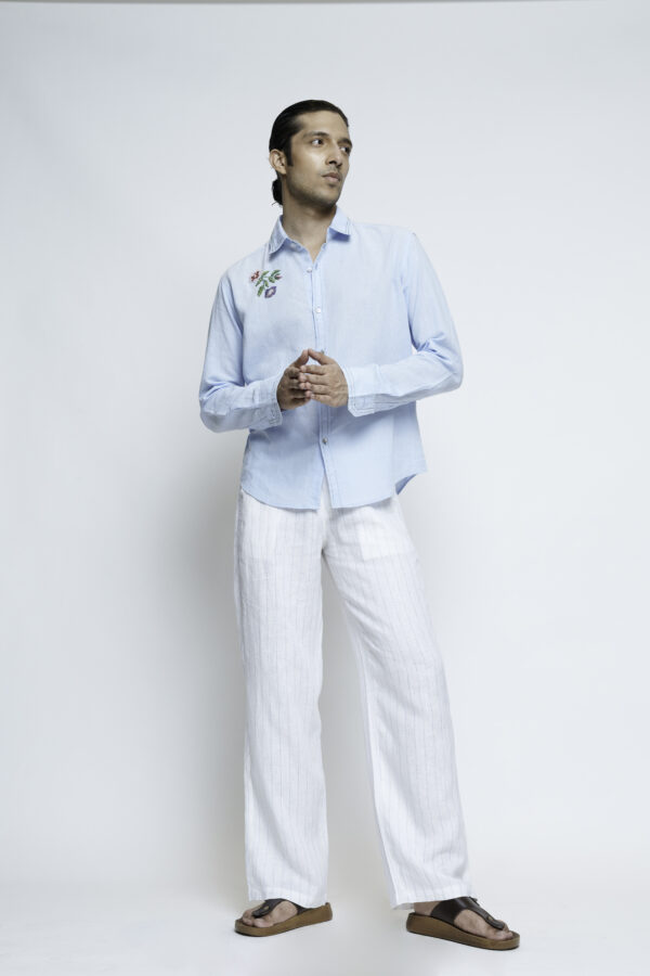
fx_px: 1408
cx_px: 325
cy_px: 488
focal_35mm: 52
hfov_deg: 26.0
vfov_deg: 38.2
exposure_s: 1/200
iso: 250
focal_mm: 35
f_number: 6.3
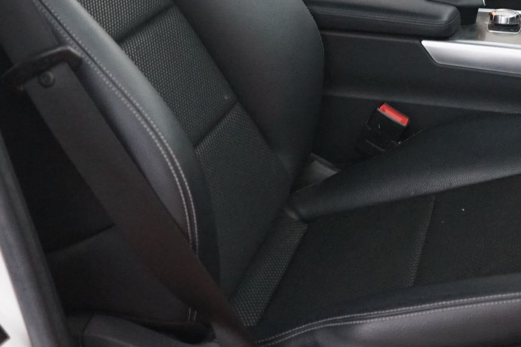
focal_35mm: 80
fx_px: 1157
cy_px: 14
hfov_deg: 24.3
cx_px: 516
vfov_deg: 16.7
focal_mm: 28
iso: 3200
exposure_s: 1/10
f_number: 4
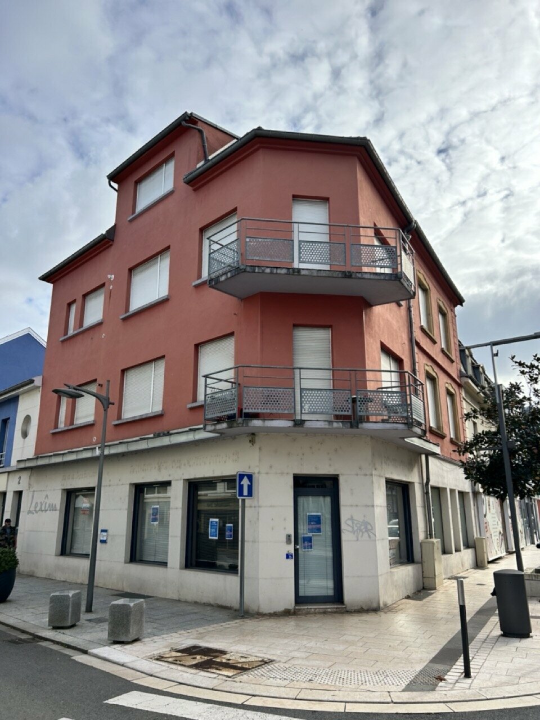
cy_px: 360
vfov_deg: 67.3
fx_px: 541
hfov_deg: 53.1
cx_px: 270
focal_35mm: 26
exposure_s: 1/3257
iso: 50
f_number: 1.5
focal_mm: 5.7
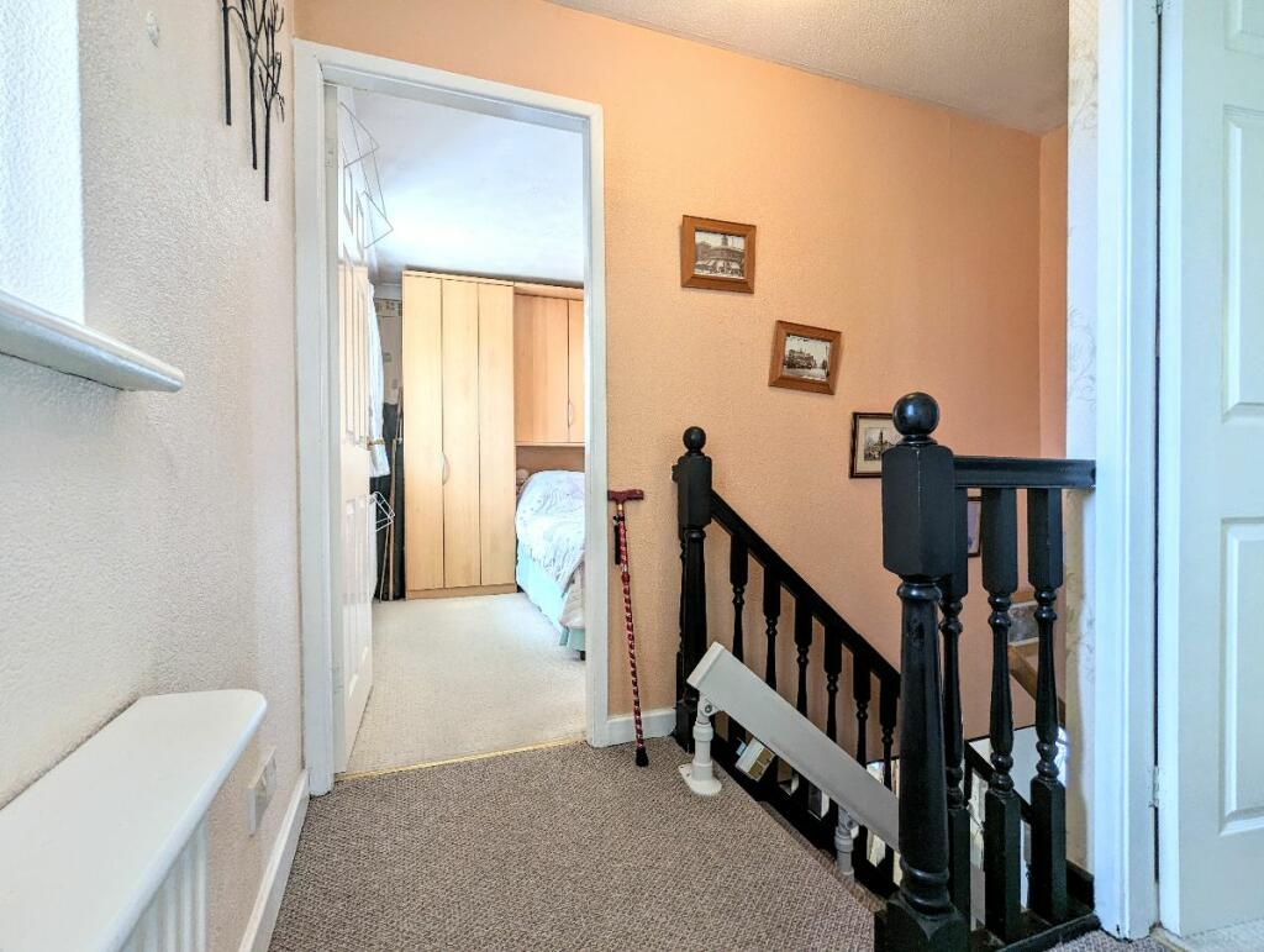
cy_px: 476
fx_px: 585
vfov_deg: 78.2
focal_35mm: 16
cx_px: 632
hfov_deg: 94.4
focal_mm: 2.35
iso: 67
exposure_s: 1/50
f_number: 2.2
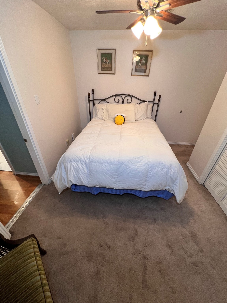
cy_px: 152
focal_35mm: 13
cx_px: 114
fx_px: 114
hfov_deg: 89.9
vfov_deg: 106.2
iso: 160
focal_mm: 1.57
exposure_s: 1/60
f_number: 1.8
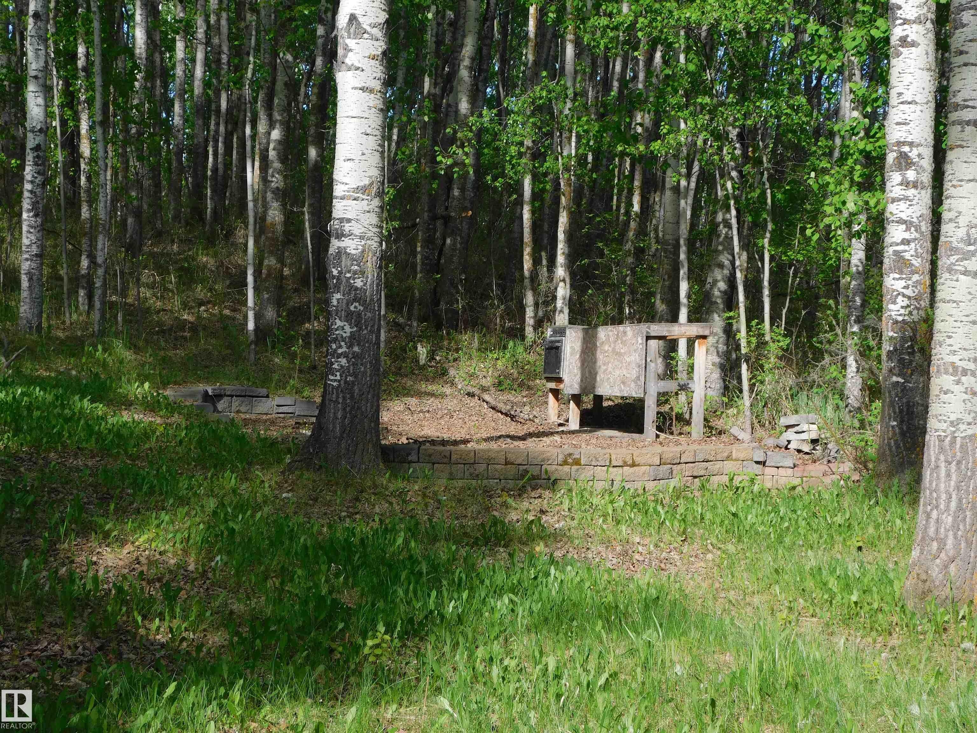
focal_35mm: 59
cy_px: 366
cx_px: 488
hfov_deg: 32.7
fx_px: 1665
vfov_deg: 24.8
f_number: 4
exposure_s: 1/400
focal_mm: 10.4
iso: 125
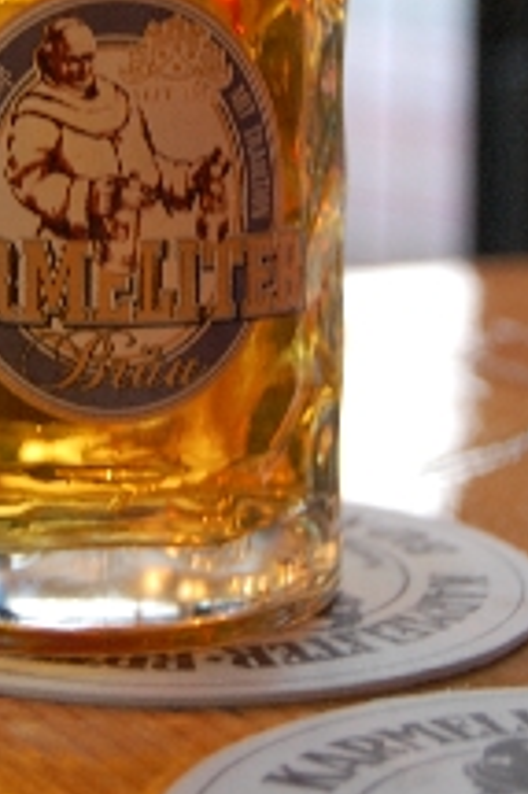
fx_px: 2358
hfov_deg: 12.7
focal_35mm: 107
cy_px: 142
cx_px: 100
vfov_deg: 18.9
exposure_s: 1/25
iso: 800
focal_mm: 34
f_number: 4.5
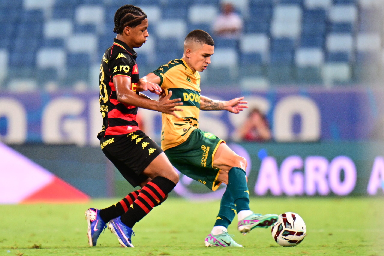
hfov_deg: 6.9
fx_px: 3200
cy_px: 128
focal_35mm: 300
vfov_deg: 4.6
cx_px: 192
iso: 1600
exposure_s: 1/640
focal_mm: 300
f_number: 2.8
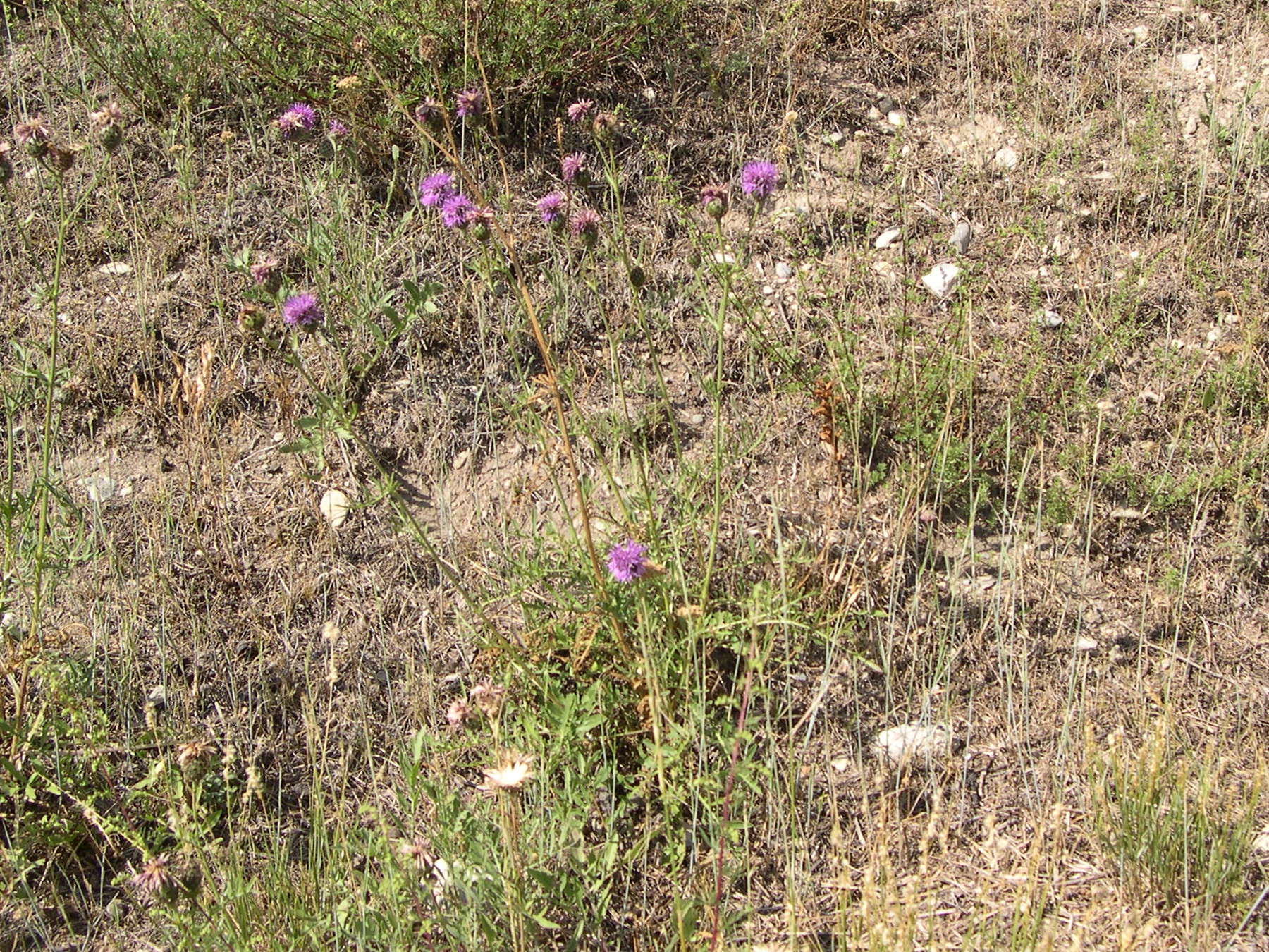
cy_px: 476
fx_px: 1393
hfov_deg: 49.0
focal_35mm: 38
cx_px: 634
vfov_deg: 37.7
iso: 100
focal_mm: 8
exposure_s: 1/120
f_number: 7.6
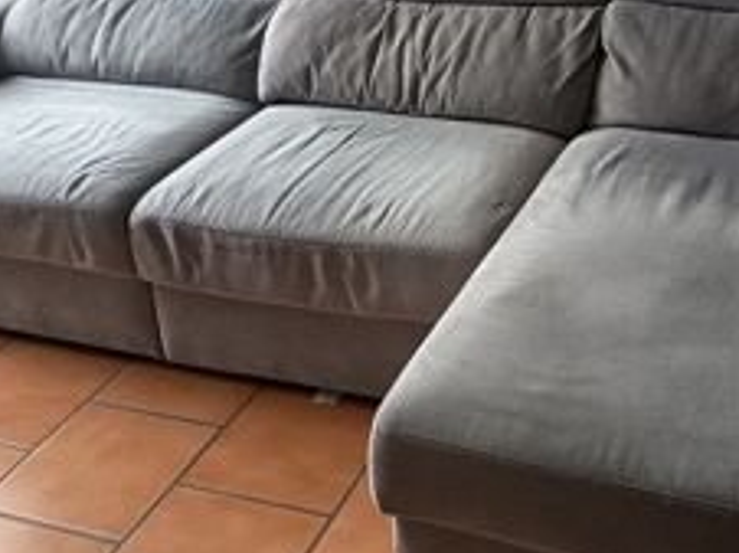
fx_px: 1088
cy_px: 216
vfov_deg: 28.4
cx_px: 487
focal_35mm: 51
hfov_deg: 37.2
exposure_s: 1/50
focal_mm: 5.24
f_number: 1.7
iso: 376
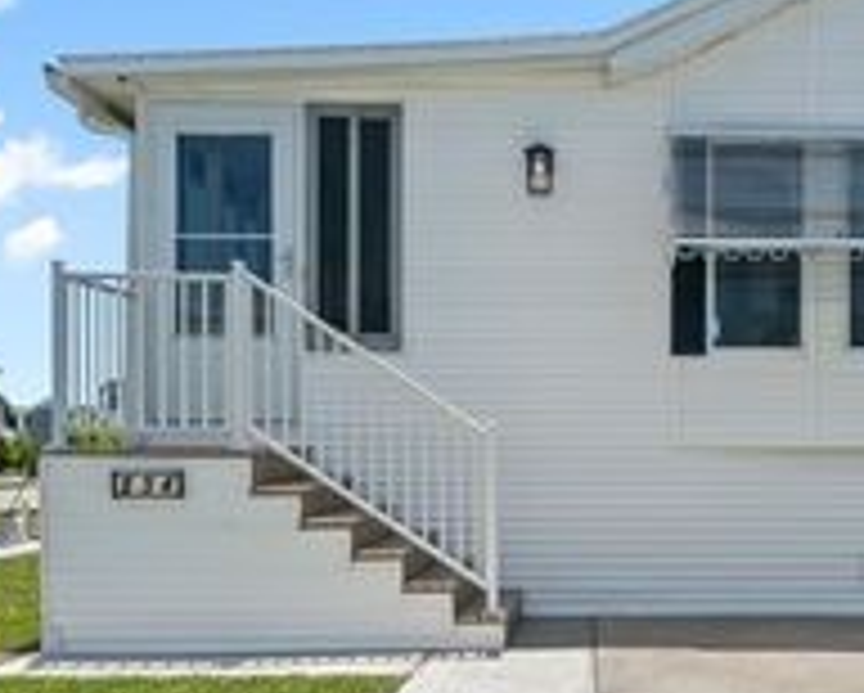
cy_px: 434
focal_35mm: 39
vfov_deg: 38.0
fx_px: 998
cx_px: 626
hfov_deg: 45.5
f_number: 8
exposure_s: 1/2000
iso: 400
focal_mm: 16
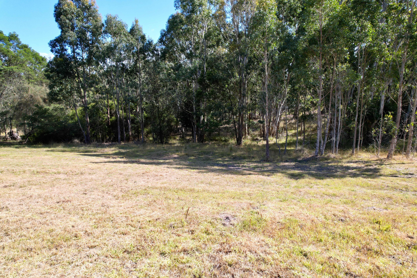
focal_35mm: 22
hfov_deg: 78.6
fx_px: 255
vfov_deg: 57.2
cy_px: 139
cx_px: 208
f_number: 2.8
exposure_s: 1/240
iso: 100
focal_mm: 8.38
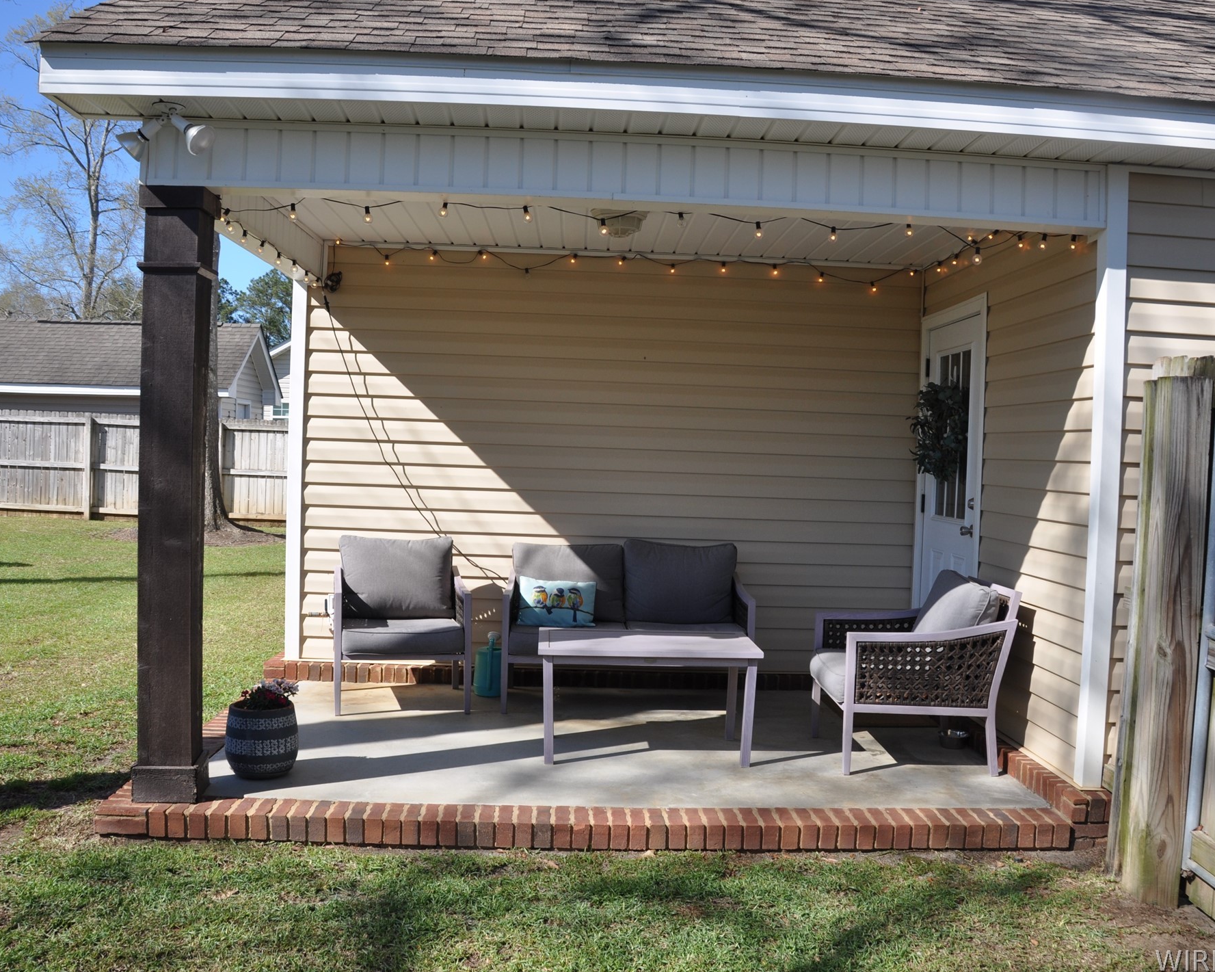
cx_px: 653
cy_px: 489
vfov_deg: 47.1
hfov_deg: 57.1
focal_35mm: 31
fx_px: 1115
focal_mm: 18
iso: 200
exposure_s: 1/320
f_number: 9
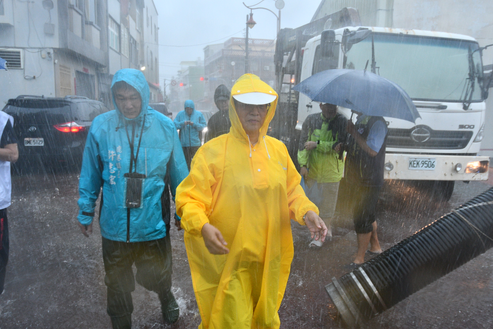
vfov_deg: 40.0
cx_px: 246
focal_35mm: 33
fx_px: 452
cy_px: 164
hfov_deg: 57.2
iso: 1000
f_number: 5
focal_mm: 22
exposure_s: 1/125
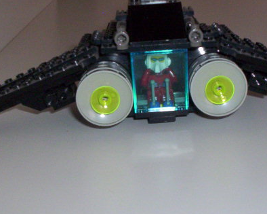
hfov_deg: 24.7
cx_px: 159
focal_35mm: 77
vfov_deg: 19.9
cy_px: 115
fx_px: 608
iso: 140
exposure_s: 1/60
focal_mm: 4.99
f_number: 4.5
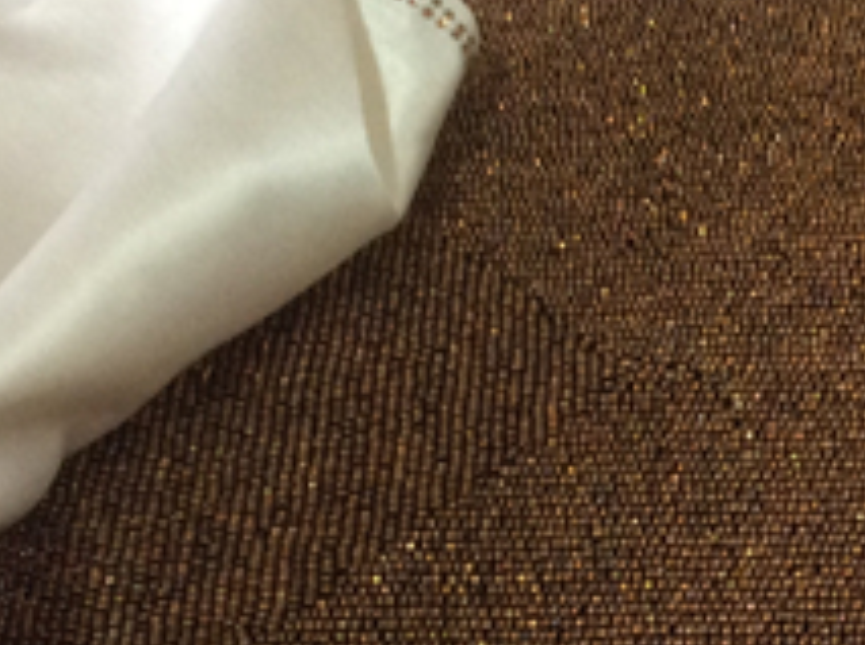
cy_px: 414
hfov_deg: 19.9
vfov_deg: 15.3
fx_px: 2395
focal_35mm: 96
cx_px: 841
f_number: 2.4
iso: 125
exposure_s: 1/25
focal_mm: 3.3
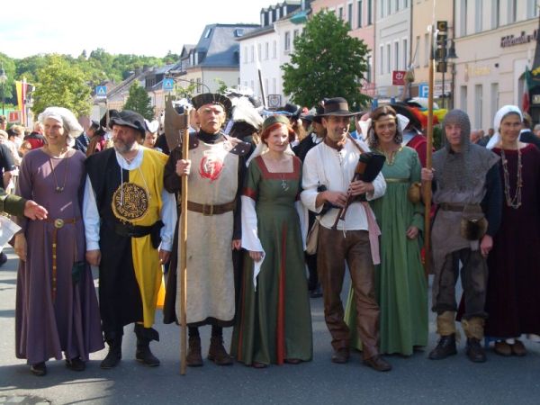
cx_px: 270
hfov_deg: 31.2
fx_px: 967
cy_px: 202
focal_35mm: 62
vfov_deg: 23.7
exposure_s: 1/160
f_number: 3.5
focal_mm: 10.2
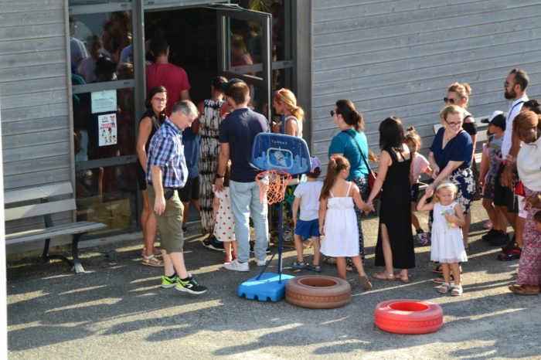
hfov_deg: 13.0
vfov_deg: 8.7
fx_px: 2366
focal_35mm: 158
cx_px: 270
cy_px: 180
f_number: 9
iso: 400
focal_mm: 105
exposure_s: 1/125
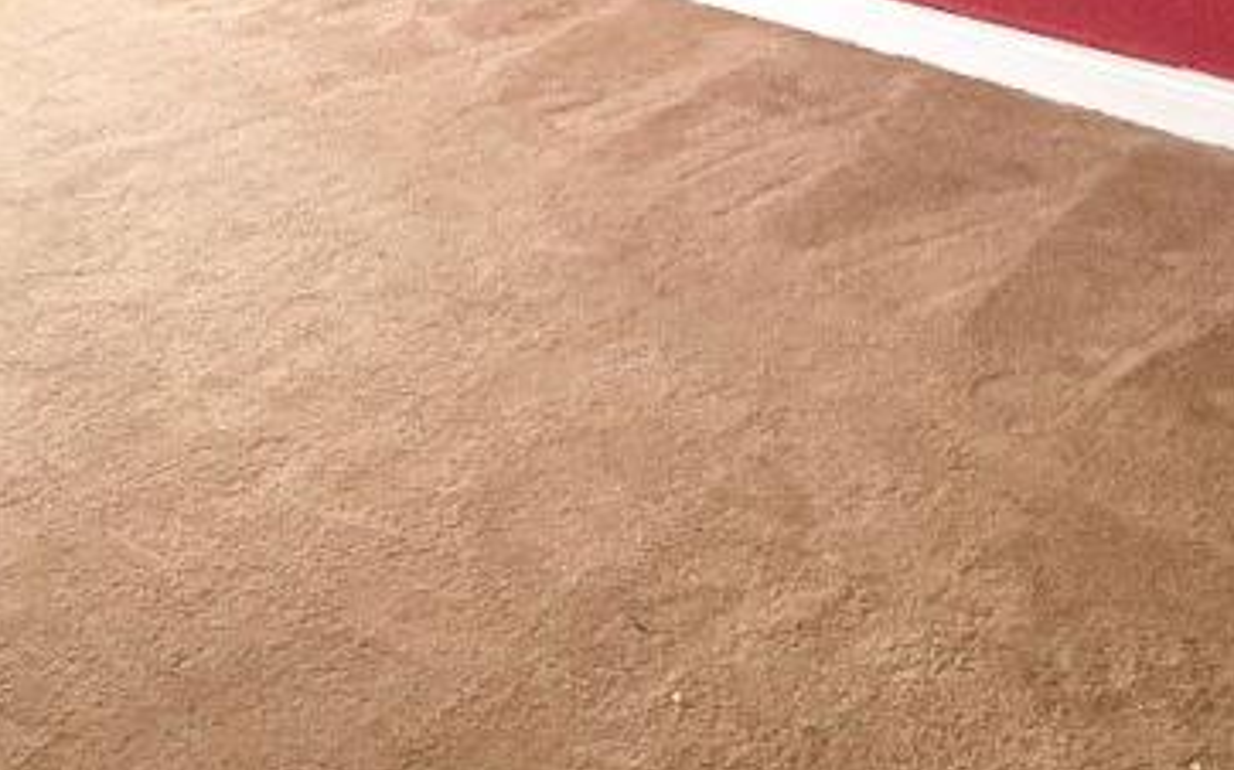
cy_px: -225
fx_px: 1412
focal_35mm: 42
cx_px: 102
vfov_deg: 26.1
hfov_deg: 42.9
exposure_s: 1/99
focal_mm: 2.22
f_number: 2.2
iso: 160
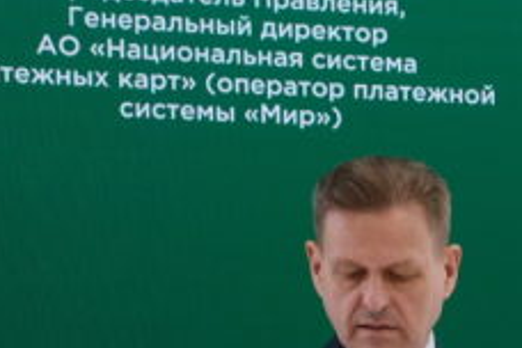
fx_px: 2146
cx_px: 756
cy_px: 562
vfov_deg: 9.0
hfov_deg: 13.2
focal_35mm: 148
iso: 1000
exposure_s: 1/110
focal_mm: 22
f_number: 5
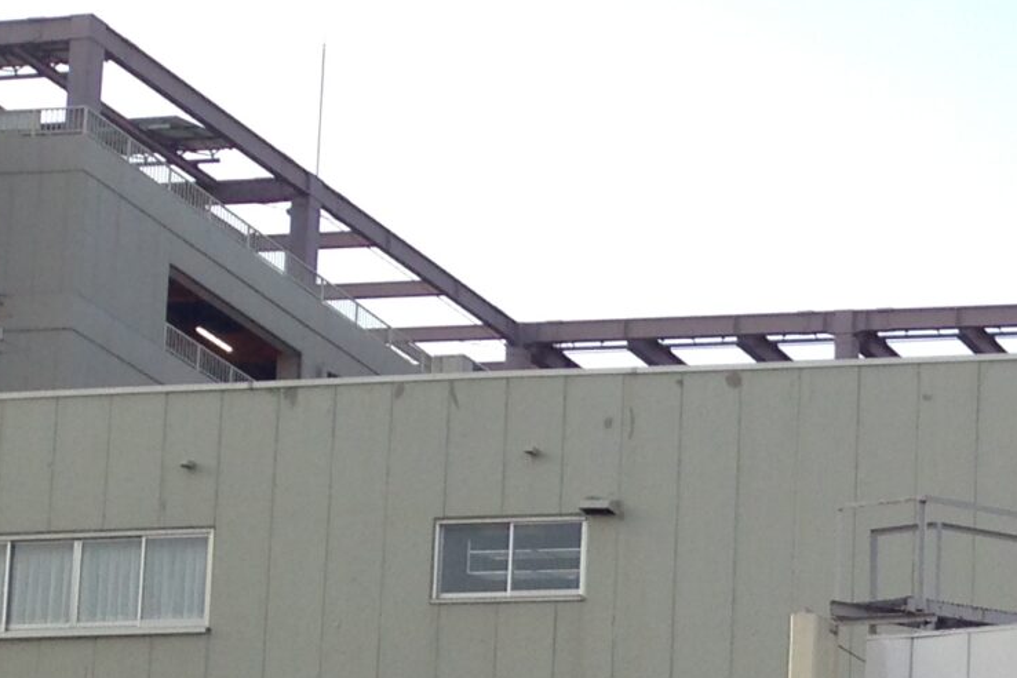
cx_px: 1749
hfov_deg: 15.2
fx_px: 3361
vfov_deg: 10.7
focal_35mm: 119
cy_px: 1266
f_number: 2.4
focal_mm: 4.12
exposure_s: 1/354
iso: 50
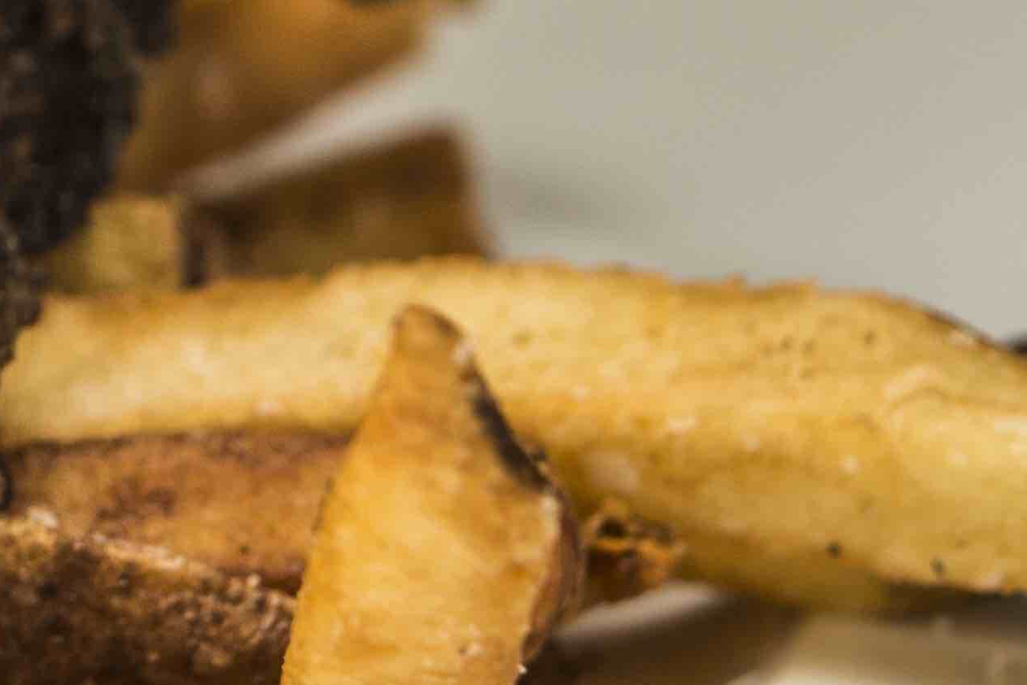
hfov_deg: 5.8
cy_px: -333
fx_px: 9986
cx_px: -633
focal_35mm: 350
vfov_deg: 3.9
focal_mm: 60
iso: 200
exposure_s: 1/40
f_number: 8
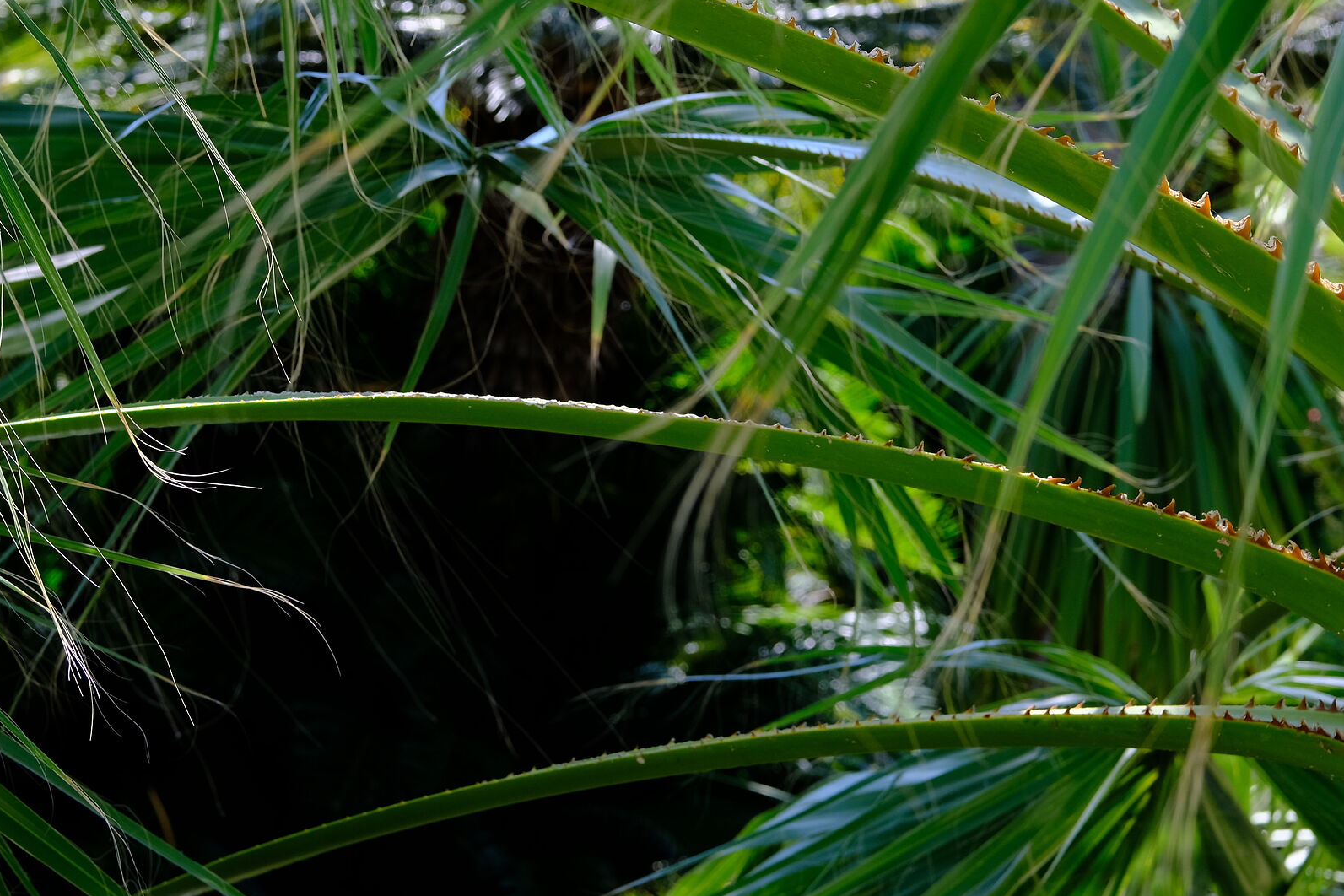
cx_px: 535
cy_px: 331
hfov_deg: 18.1
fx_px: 4218
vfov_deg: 12.1
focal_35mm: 113
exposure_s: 1/250
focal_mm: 50
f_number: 5.6
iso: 320
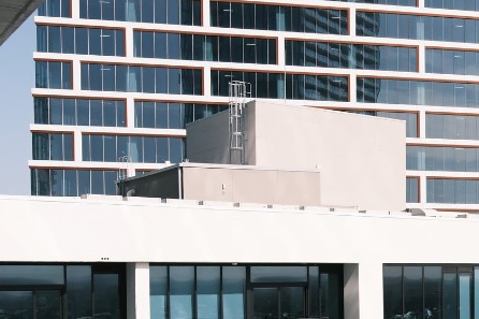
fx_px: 825
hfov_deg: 28.5
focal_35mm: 62
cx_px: 563
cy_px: 304
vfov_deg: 21.3
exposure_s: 1/2200
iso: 250
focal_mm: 16
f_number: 4
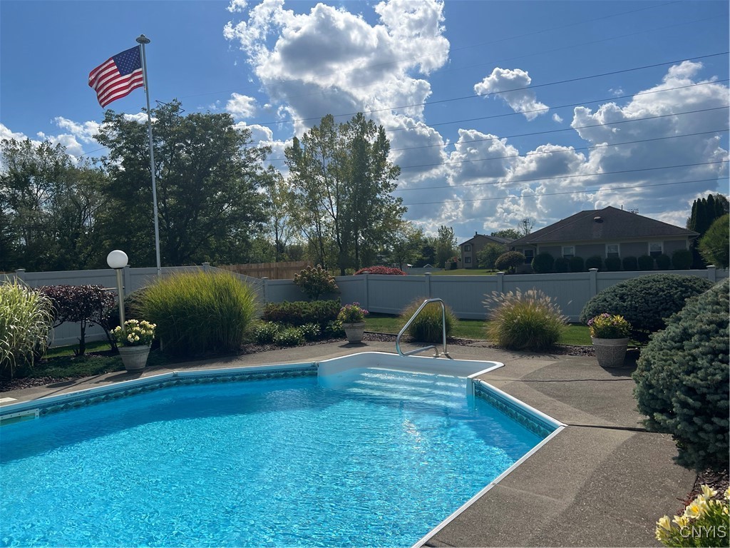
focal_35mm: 26
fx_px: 548
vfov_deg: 53.1
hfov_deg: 67.3
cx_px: 365
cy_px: 274
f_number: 1.5
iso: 50
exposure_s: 1/10309
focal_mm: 5.7
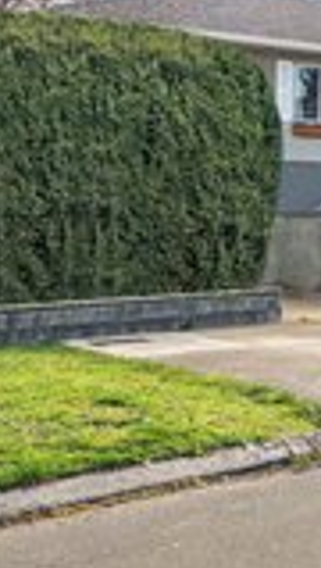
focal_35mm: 60
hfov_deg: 15.9
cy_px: 186
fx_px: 904
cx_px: 640
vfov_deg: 34.5
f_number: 11
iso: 320
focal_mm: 21
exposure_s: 1/40
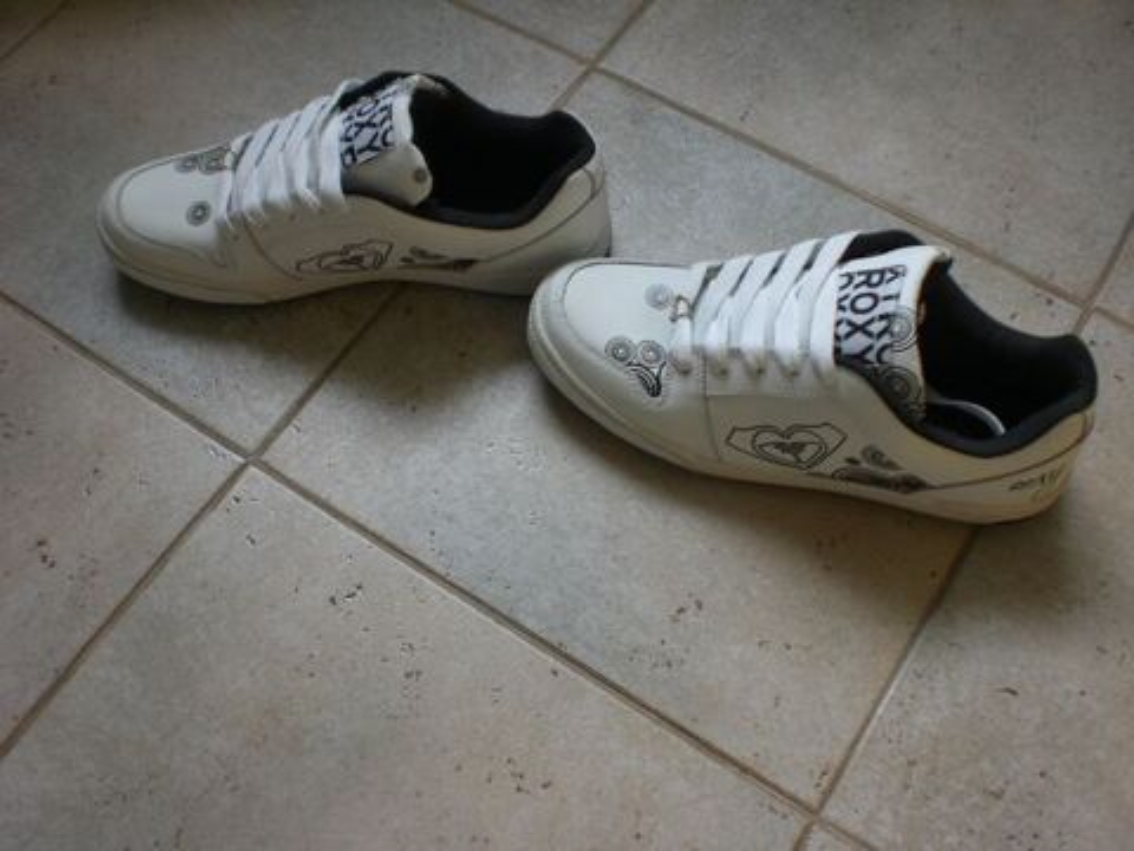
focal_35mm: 38
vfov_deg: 37.7
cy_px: 426
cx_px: 567
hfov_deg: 49.0
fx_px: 1245
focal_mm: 6.3
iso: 50
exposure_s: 1/125
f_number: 3.1
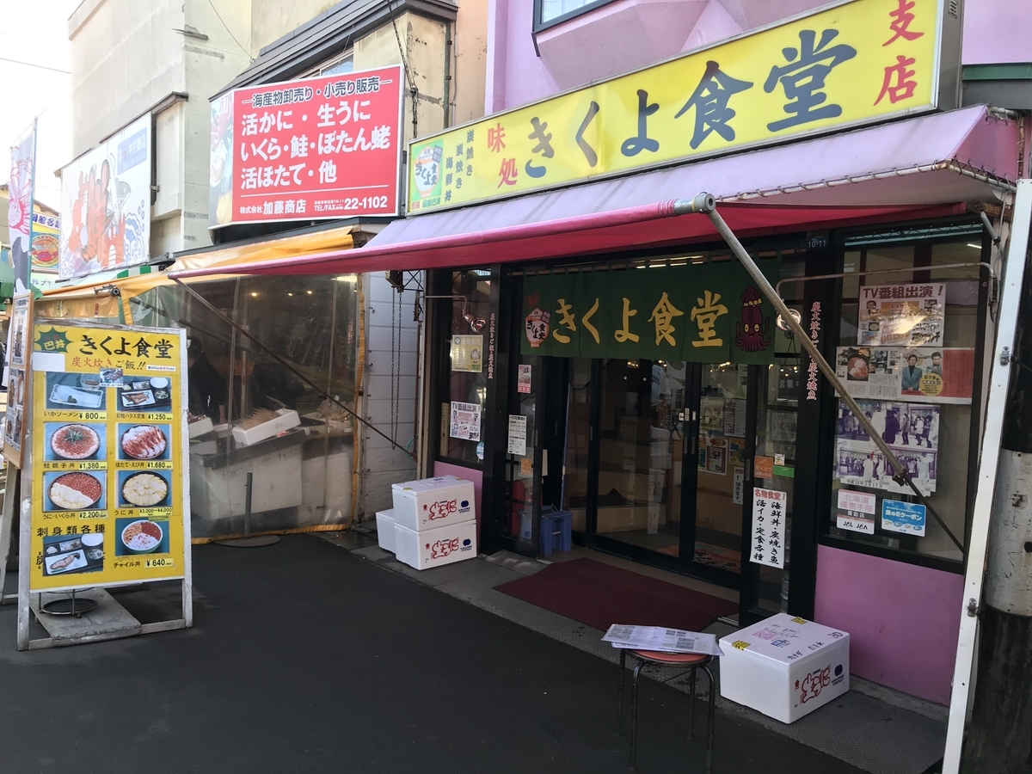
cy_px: 387
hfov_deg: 63.4
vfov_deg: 49.7
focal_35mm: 28
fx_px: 835
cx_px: 516
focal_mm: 3.99
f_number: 1.8
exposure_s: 1/241
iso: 20
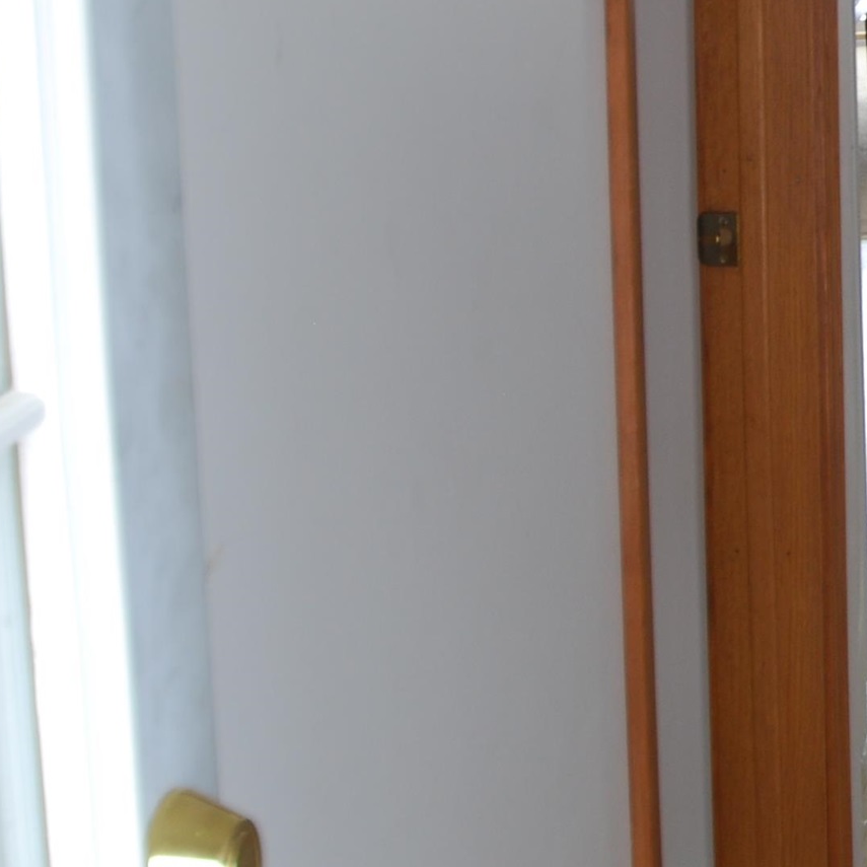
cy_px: 158
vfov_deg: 15.7
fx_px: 3117
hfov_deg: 14.7
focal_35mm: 110
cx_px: 1332
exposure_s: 1/40
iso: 200
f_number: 4.5
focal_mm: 24
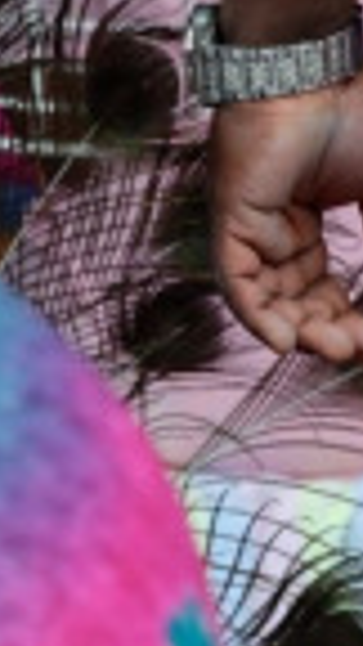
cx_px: 881
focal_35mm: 1080
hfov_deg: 1.1
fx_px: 18484
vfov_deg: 2.0
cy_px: -668
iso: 400
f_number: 8
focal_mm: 165
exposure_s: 1/200
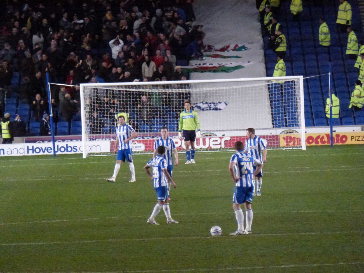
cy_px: 136
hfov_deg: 5.6
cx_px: 182
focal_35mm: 355
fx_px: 3733
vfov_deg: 4.2
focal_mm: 63.6
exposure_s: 1/80
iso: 1600
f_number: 5.9
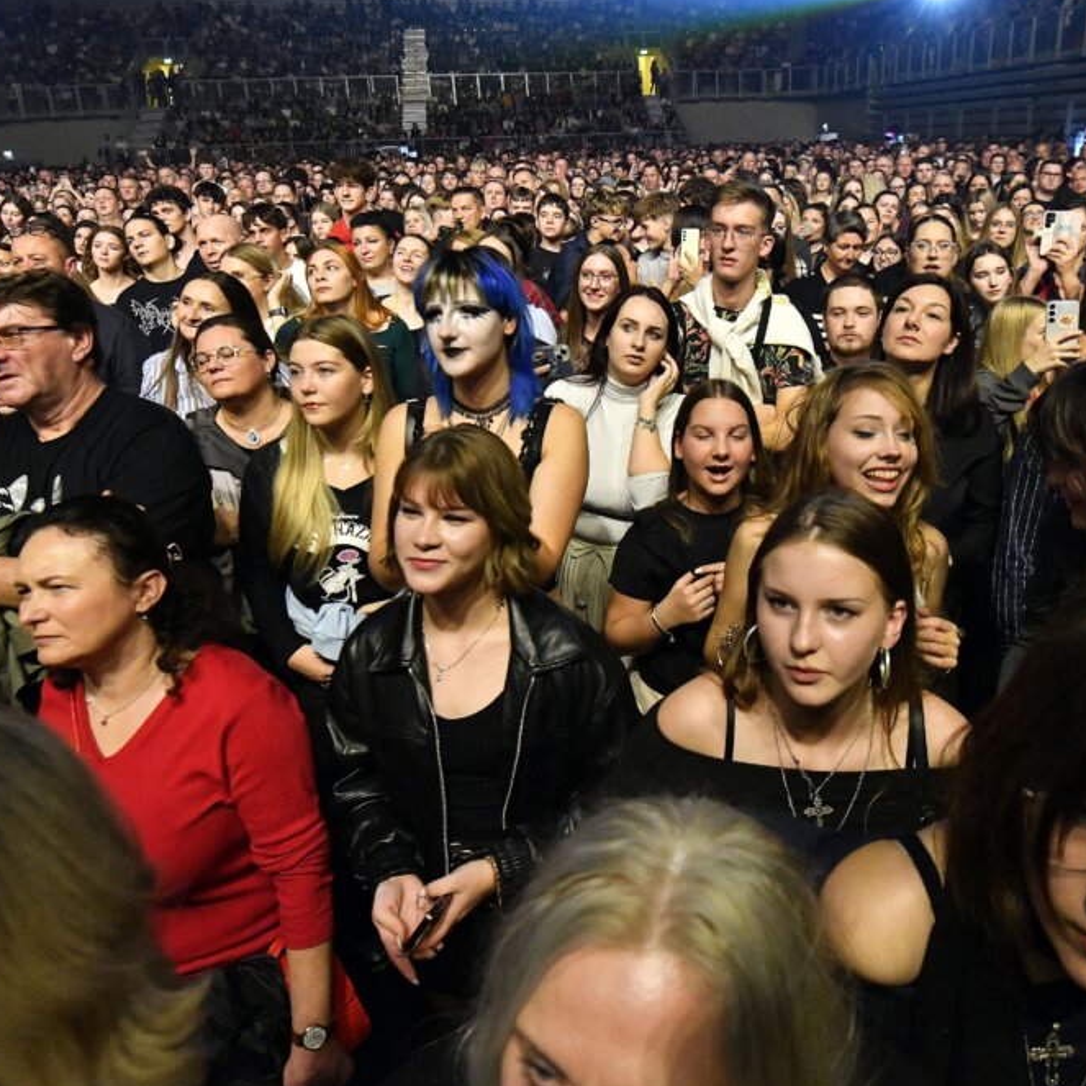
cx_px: 686
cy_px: 538
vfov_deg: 72.1
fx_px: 745
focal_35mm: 21
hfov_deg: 70.8
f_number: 5
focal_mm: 16
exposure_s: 1/200
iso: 5000
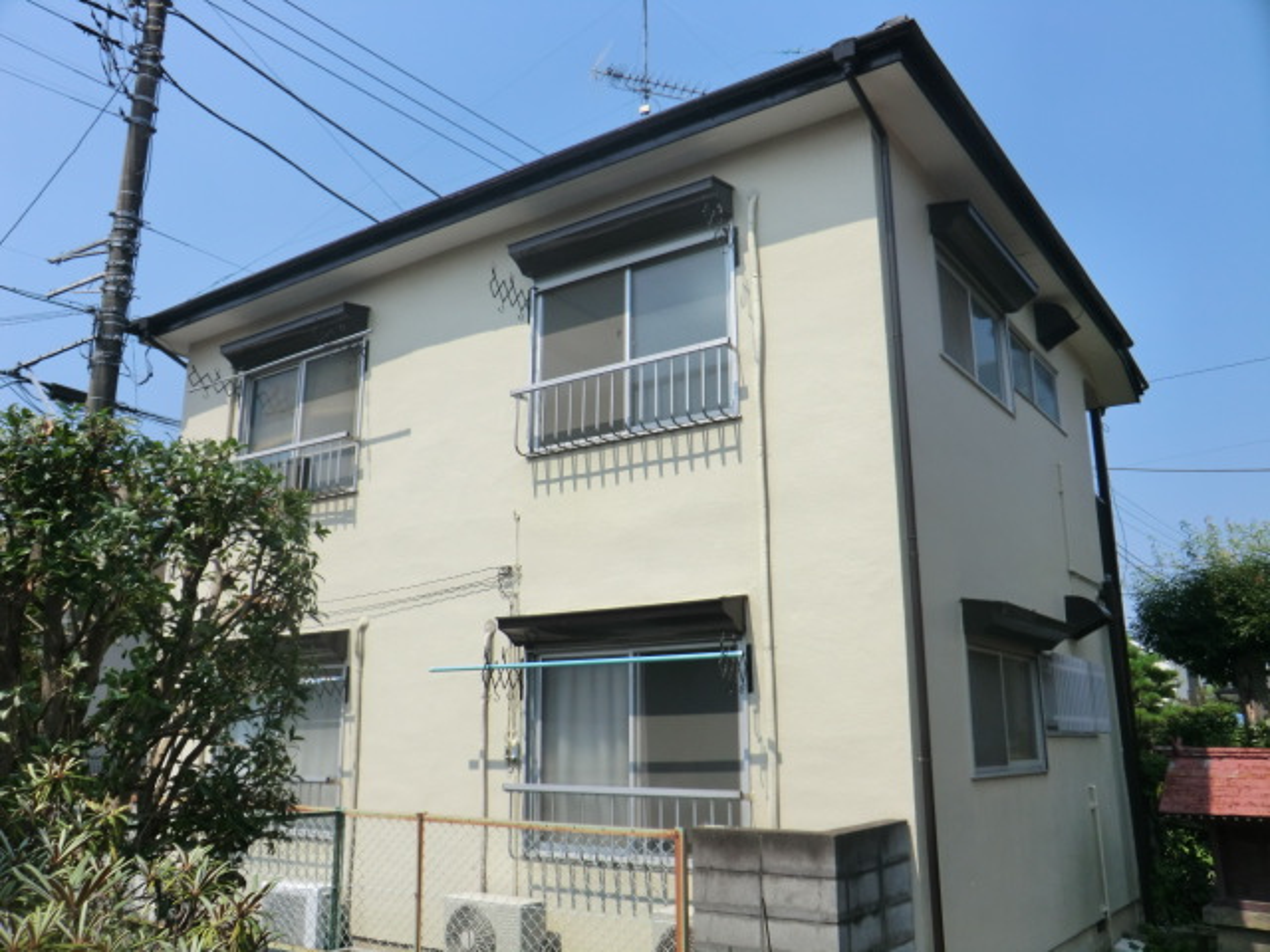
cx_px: 635
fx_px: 1064
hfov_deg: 61.7
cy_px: 476
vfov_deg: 48.2
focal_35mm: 29
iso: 80
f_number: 7.9
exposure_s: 1/250
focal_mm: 5.2
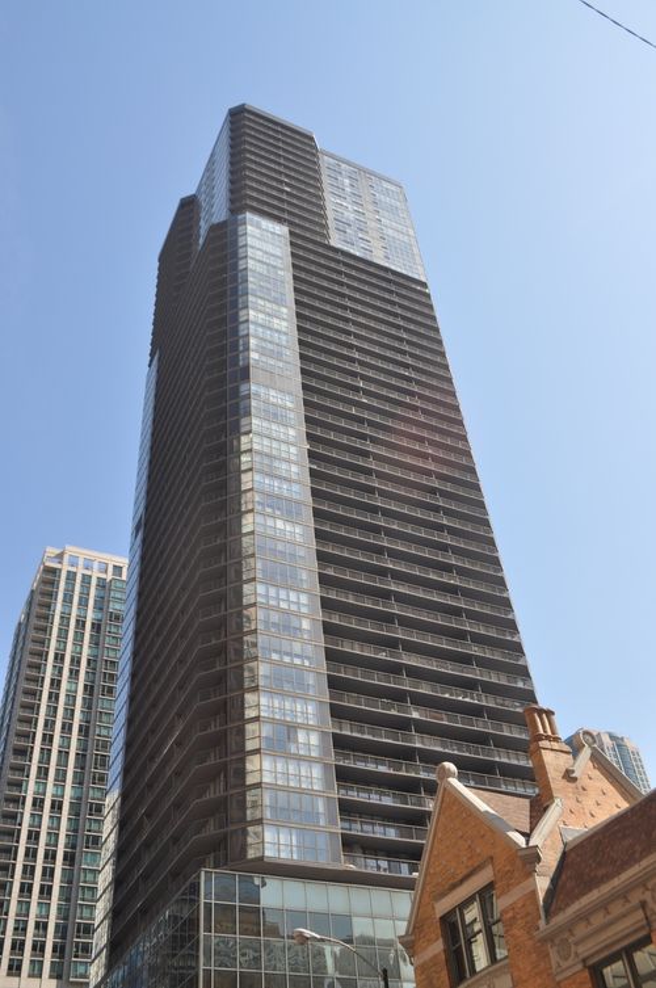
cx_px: 328
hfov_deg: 39.9
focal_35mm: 33
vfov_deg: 57.3
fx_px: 904
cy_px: 494
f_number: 8
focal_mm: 22
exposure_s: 1/250
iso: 200
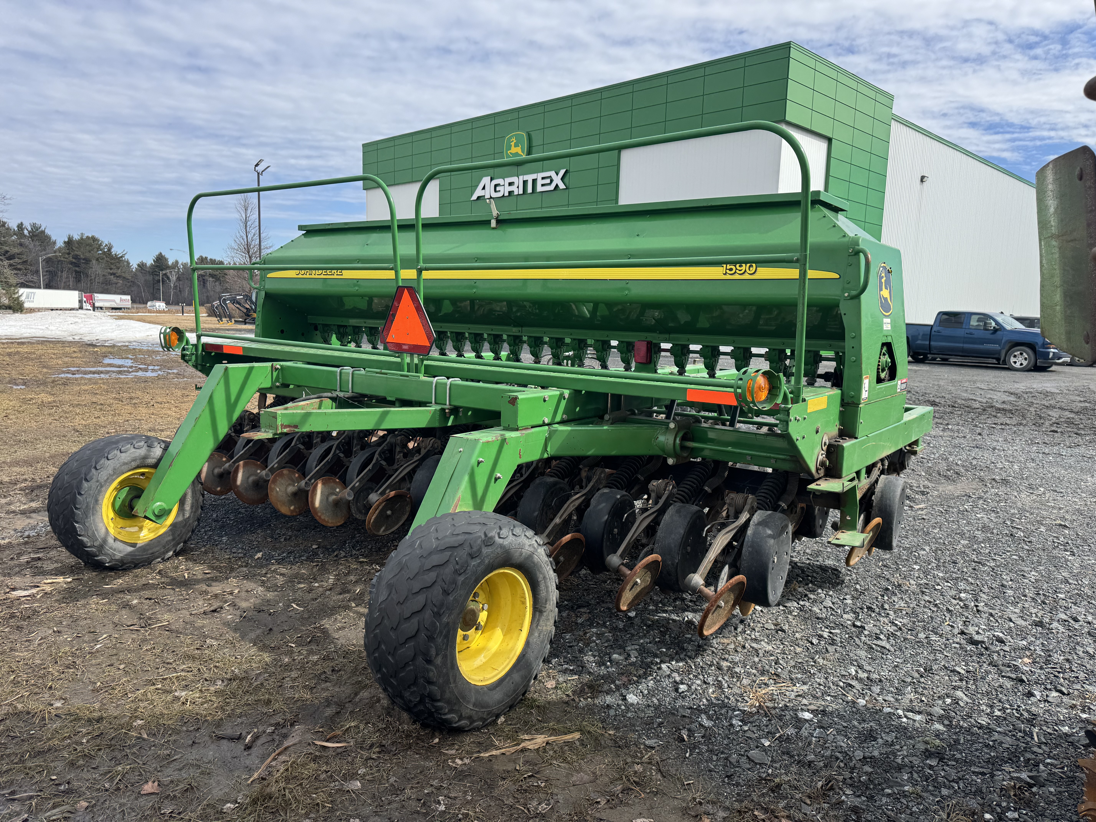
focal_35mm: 24
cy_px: 411
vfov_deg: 56.8
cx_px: 548
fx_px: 760
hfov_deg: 71.6
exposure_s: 1/3096
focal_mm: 6.76
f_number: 1.78
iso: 80
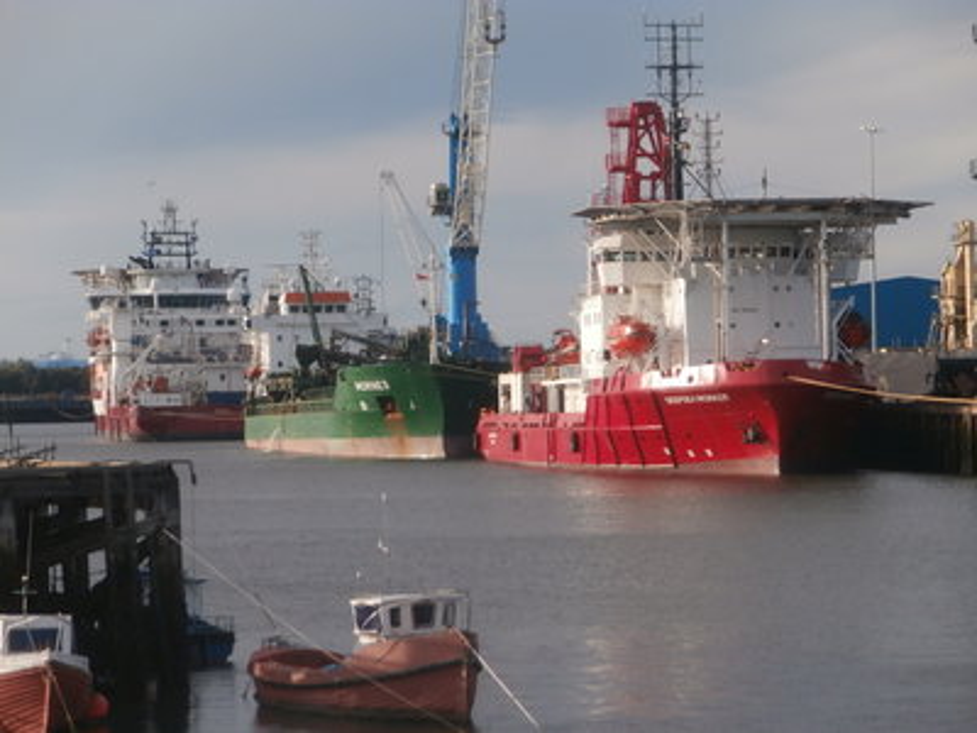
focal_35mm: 166
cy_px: 366
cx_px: 488
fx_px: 4685
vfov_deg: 8.9
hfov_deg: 11.9
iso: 100
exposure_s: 1/200
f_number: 5.8
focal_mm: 29.39
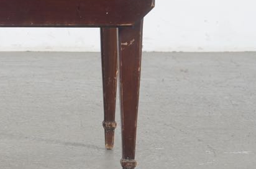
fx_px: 1654
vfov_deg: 5.9
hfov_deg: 8.8
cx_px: -44
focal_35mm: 233
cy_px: 6
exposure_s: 1/125
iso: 100
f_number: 7.1
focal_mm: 50
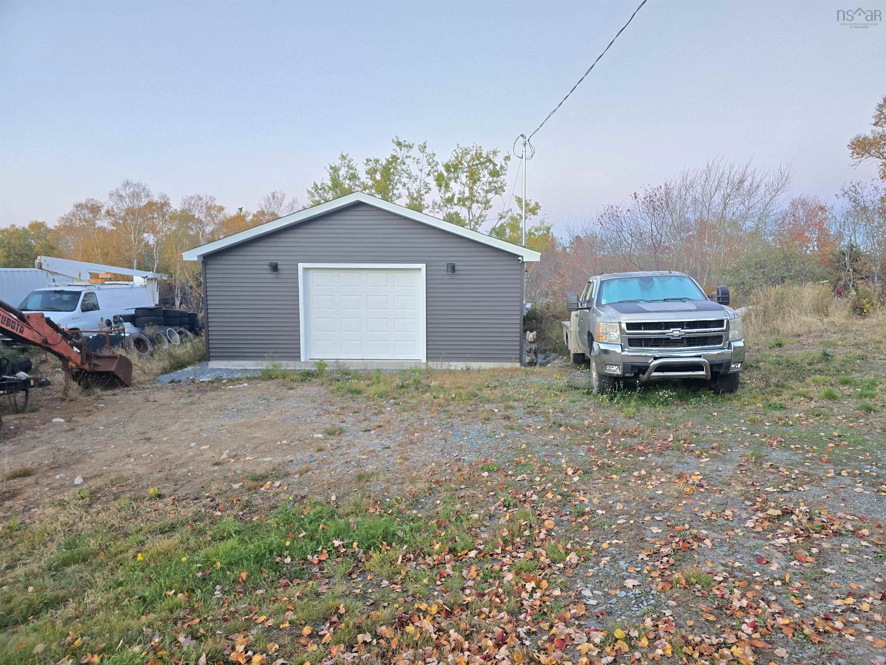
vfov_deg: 58.9
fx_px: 589
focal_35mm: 23
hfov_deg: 73.9
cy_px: 332
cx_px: 443
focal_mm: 6.3
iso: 800
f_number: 1.7
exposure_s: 1/120
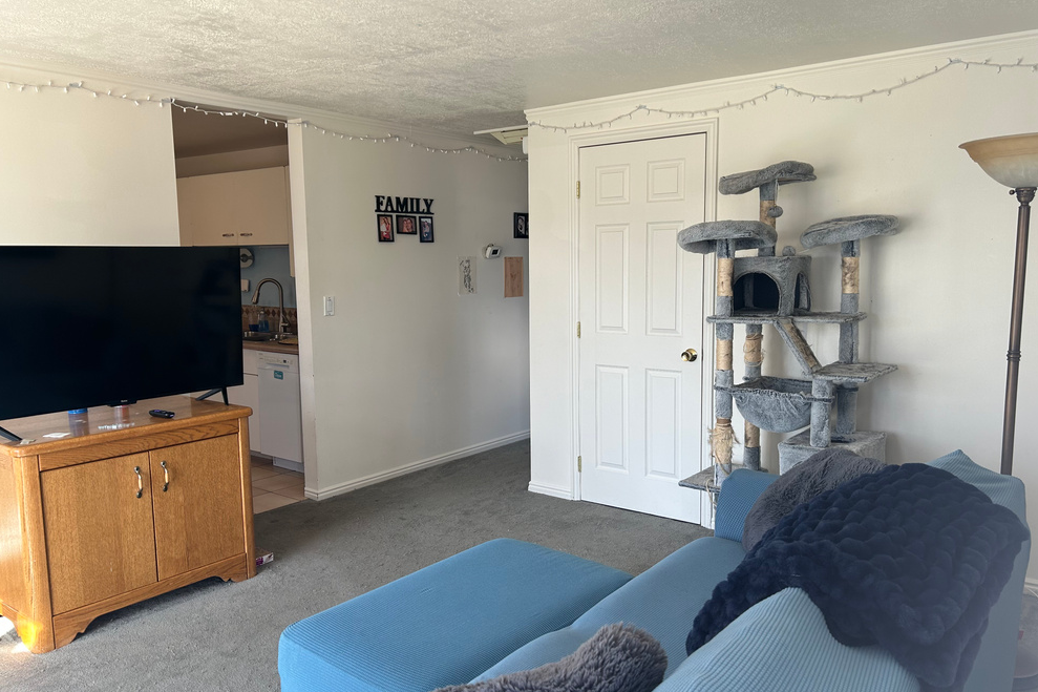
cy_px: 355
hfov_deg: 65.5
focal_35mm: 28
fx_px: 807
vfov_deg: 46.4
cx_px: 532
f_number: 1.5
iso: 50
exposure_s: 1/121
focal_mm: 5.7
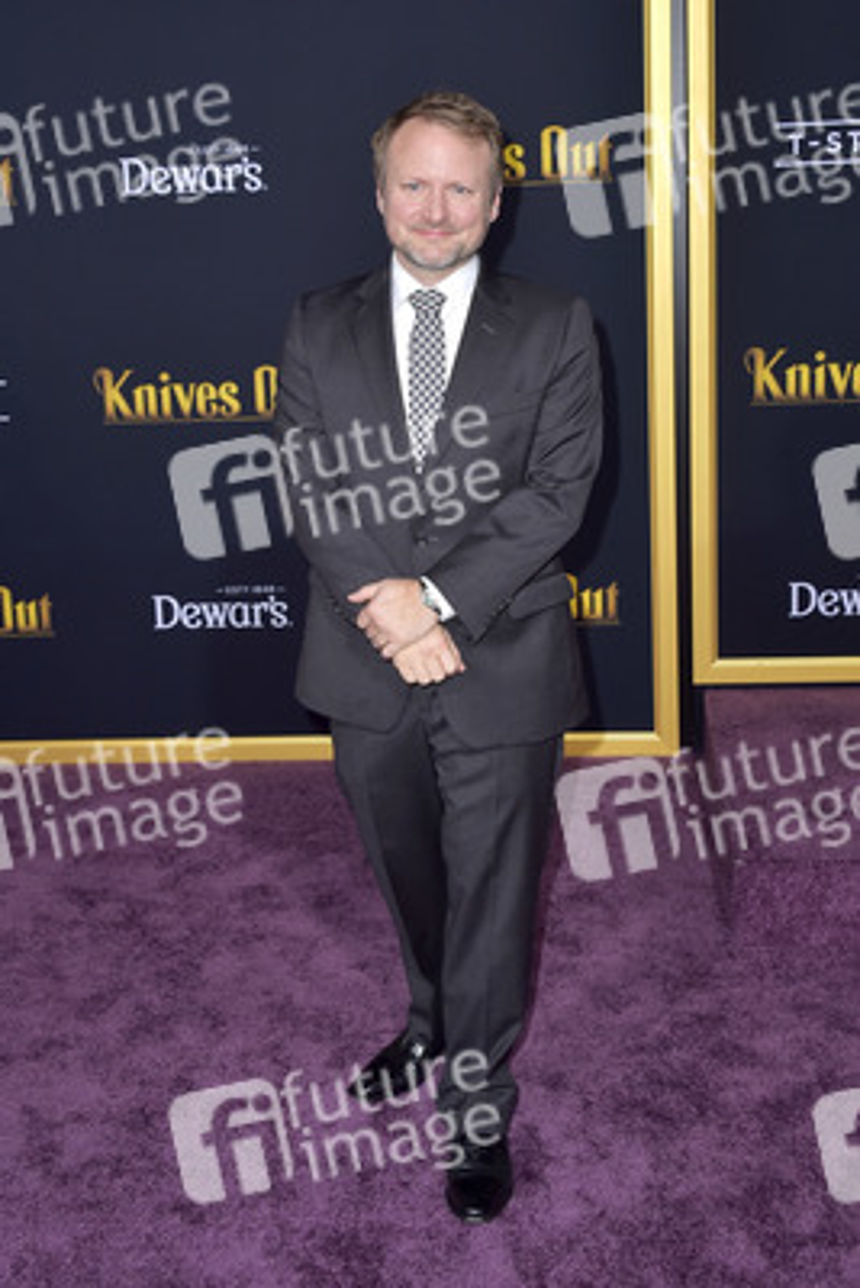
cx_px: 430
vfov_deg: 46.4
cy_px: 644
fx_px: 1504
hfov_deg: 31.9
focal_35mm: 42
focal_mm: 42
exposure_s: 1/250
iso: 500
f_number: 7.1
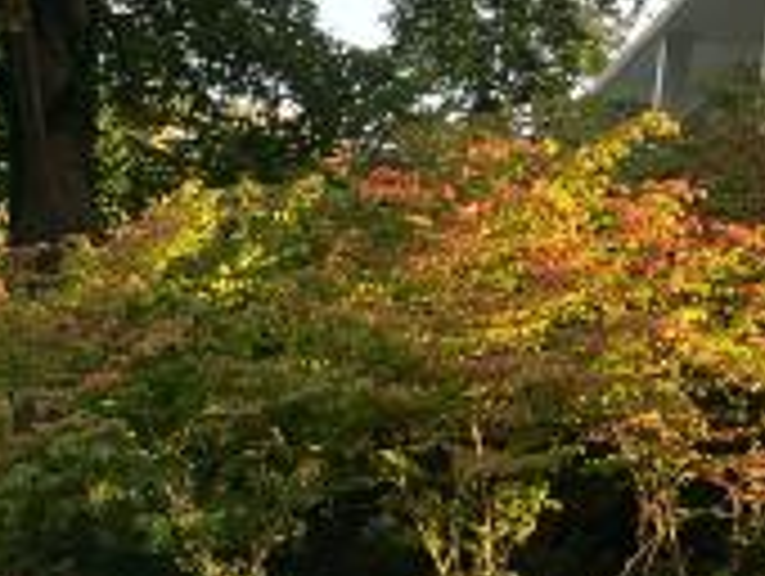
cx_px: -297
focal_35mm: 77
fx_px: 1704
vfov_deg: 17.4
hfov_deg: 22.0
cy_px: 846
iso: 40
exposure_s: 1/271
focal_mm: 5.7
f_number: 1.5
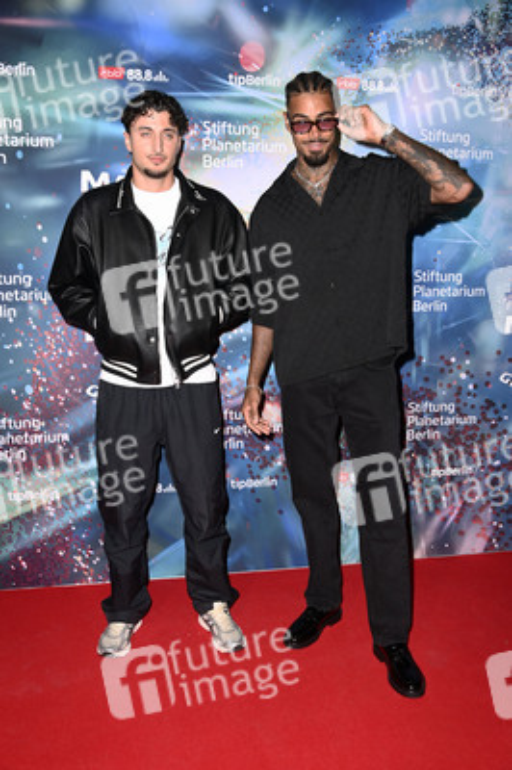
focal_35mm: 32
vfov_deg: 58.8
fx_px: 684
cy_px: 385
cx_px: 256
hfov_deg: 41.0
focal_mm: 32
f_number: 5.6
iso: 500
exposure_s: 1/160
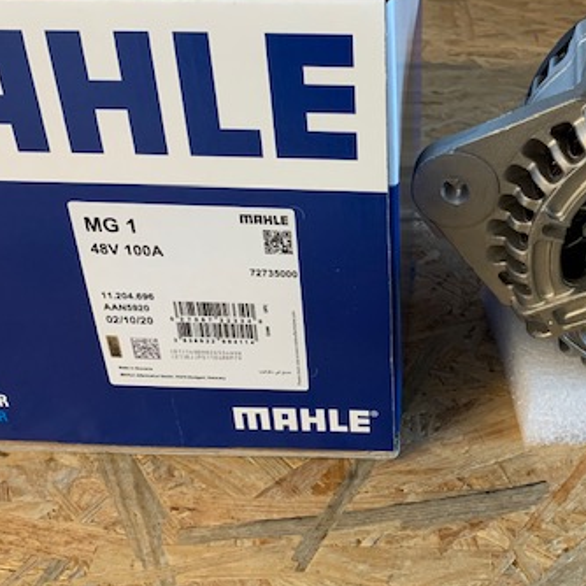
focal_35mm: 44
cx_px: 414
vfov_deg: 38.3
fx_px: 843
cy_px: 258
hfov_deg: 37.7
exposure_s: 1/50
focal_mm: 4.25
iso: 250
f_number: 1.8
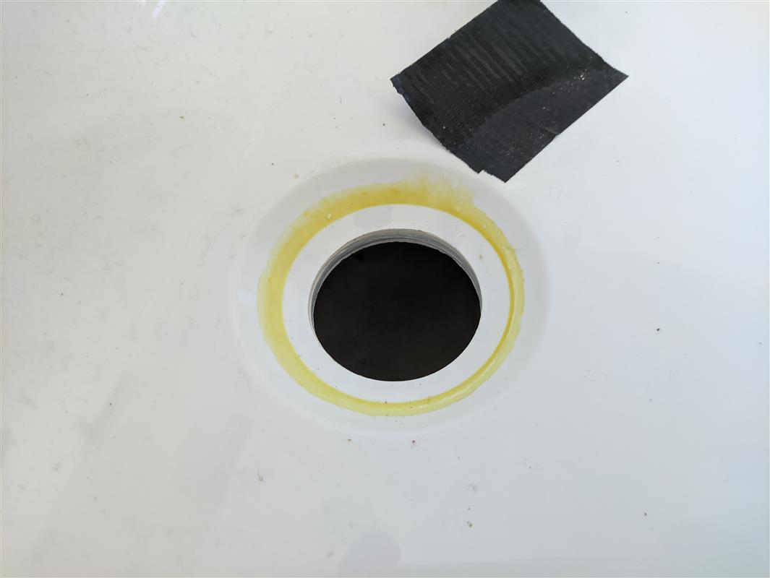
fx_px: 556
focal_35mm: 25
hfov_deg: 69.4
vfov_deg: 54.9
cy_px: 289
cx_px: 385
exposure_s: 1/100
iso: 901
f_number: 1.89
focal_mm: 5.43
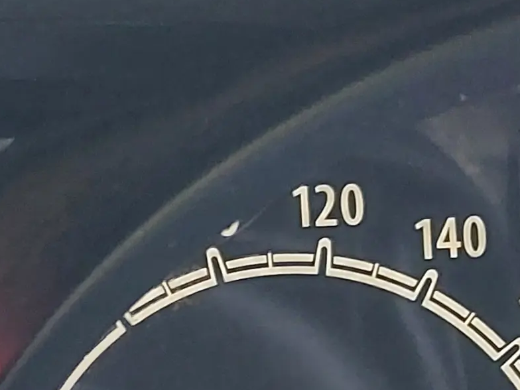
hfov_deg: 12.1
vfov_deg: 10.1
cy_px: 333
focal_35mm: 147
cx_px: -494
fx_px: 2208
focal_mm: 4.6
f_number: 1.8
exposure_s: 1/50
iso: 320
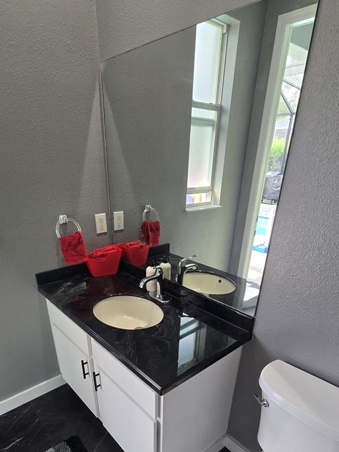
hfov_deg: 65.9
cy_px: 310
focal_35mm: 20
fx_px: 261
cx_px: 159
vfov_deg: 78.4
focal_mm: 2.2
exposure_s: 1/60
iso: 160
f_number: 2.2
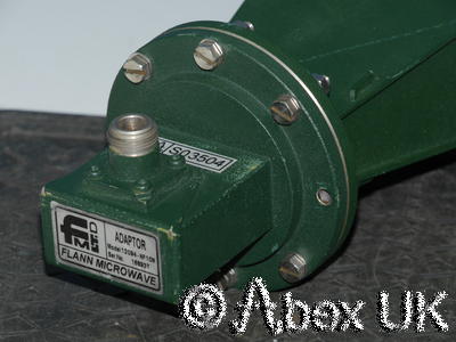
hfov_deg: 9.1
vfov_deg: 6.8
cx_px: 228
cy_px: 171
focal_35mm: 218
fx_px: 2872
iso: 400
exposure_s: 1/60
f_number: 11
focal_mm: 109
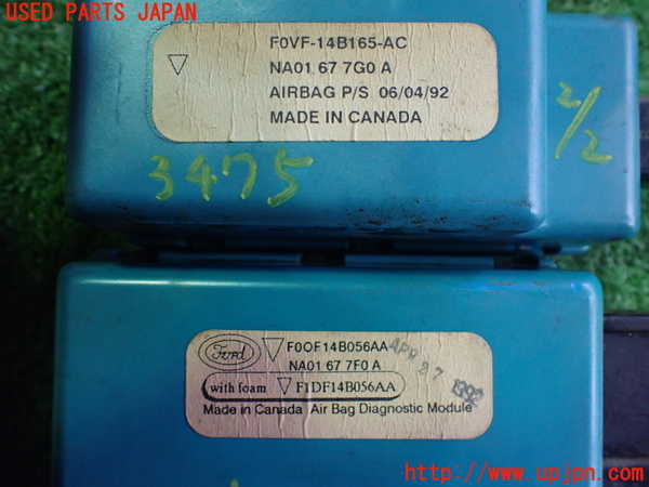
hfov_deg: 60.0
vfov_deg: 46.8
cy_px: 244
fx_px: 562
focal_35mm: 30
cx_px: 324
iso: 800
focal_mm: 5.4
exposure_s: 1/100
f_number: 2.3
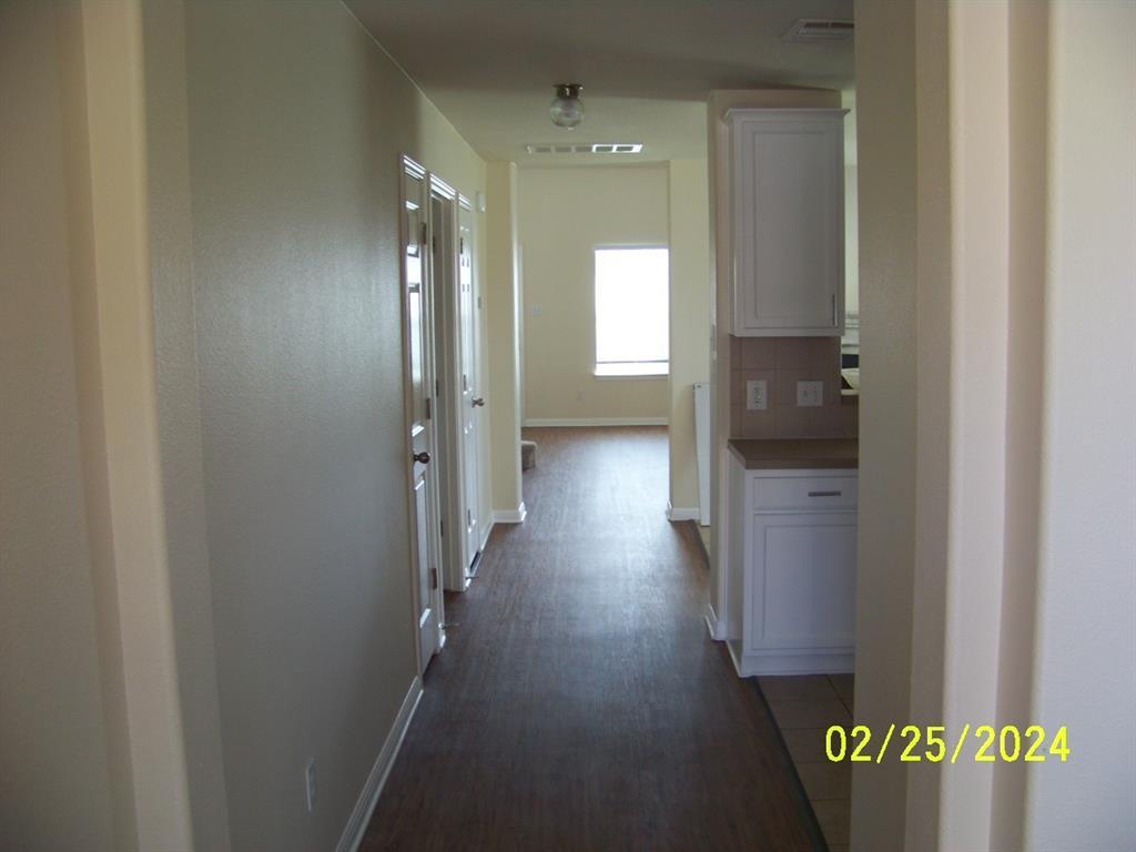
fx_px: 1181
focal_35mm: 36
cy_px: 426
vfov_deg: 39.7
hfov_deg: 51.4
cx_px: 568
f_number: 2.8
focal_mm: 5.85
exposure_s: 1/30
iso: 71
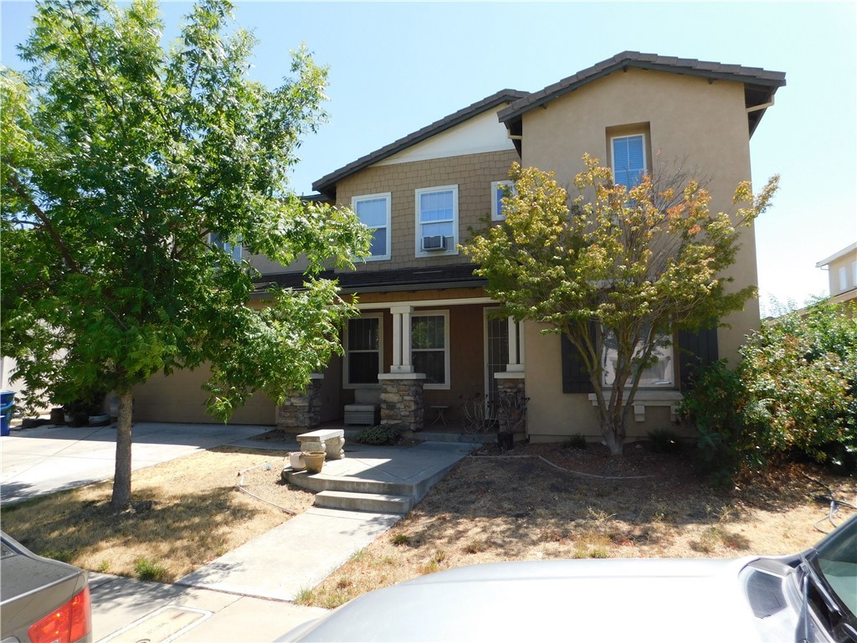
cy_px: 322
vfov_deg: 58.9
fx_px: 569
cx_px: 428
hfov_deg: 73.9
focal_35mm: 23
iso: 125
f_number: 3
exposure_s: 1/1000
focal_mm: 4
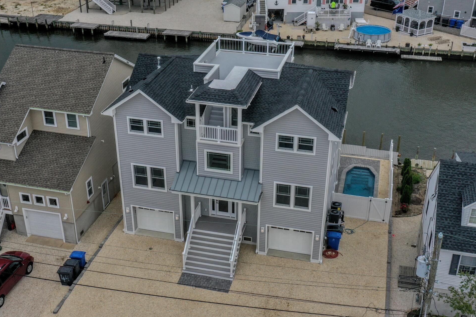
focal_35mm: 44
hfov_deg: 44.5
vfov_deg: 30.5
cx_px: 233
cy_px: 171
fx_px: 582
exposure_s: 1/800
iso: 100
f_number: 6.3
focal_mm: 10.26
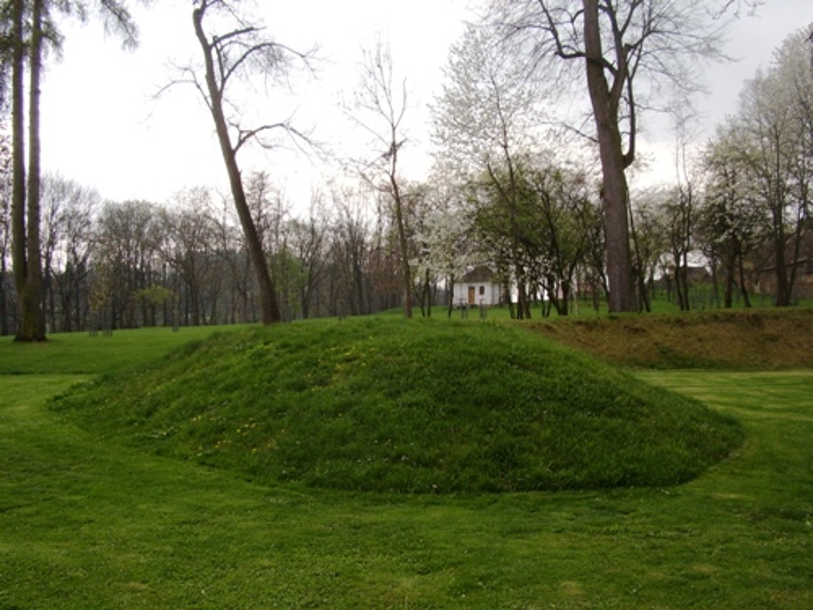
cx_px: 406
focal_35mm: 30
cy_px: 305
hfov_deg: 60.0
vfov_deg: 46.8
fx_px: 705
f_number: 4.1
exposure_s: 1/385
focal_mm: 5.8
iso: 71
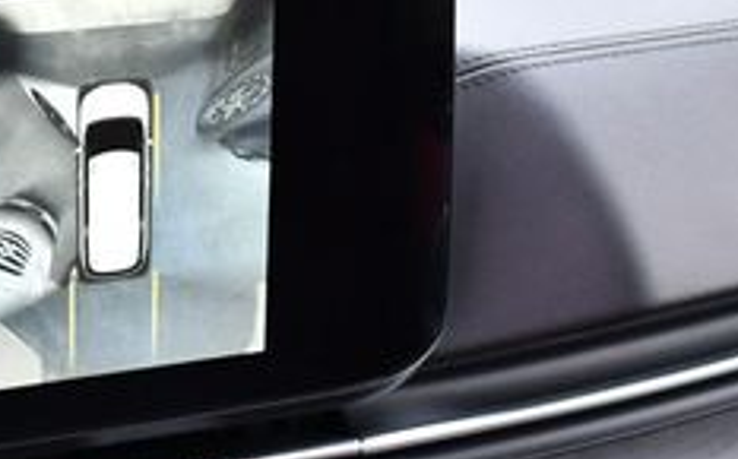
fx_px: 2029
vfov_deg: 12.7
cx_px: -203
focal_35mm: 101
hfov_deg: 19.2
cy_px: 519
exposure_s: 1/160
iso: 800
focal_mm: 18
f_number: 3.5
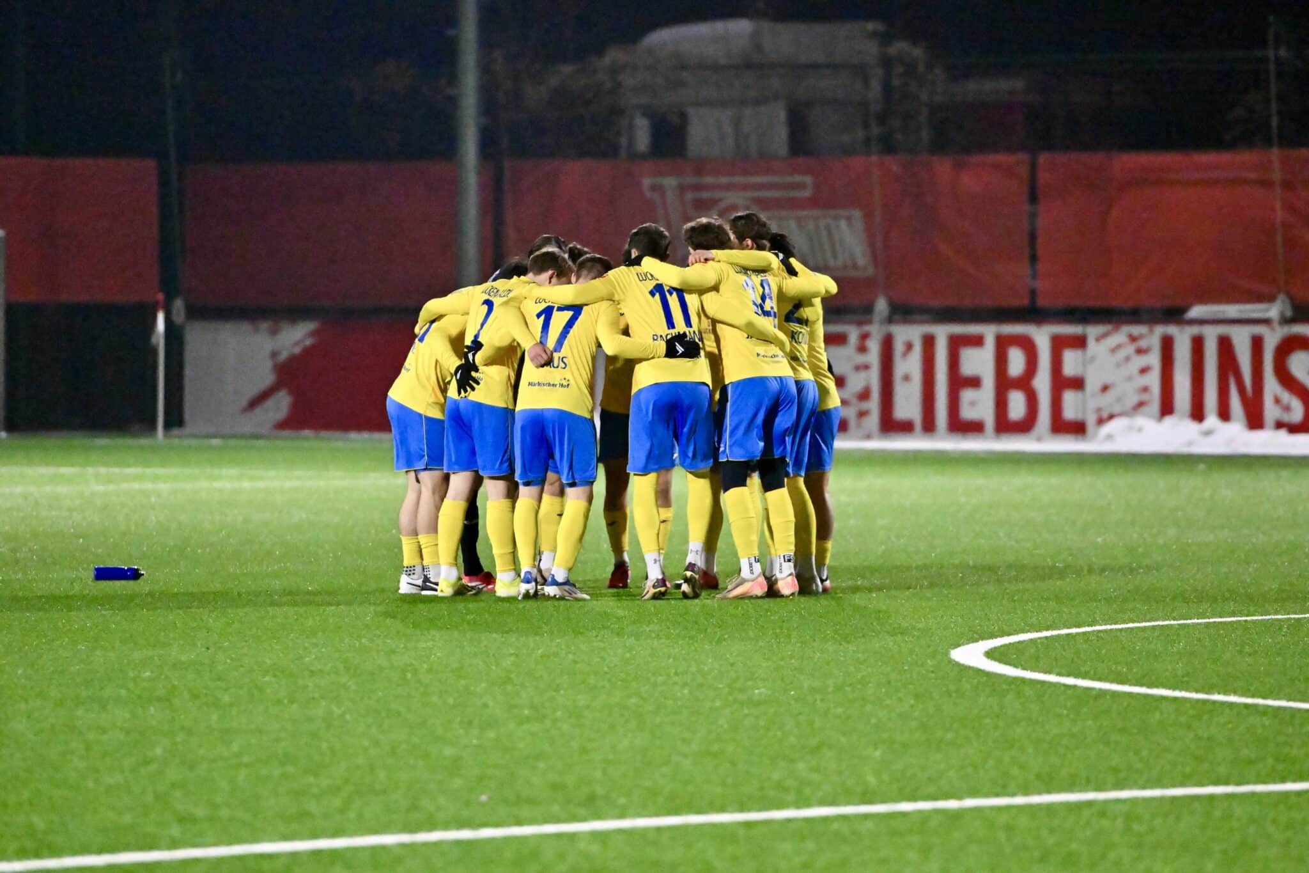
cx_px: 654
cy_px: 436
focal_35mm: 200
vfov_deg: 6.9
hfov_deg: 10.3
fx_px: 7271
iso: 10000
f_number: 2.8
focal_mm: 200
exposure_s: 1/1250
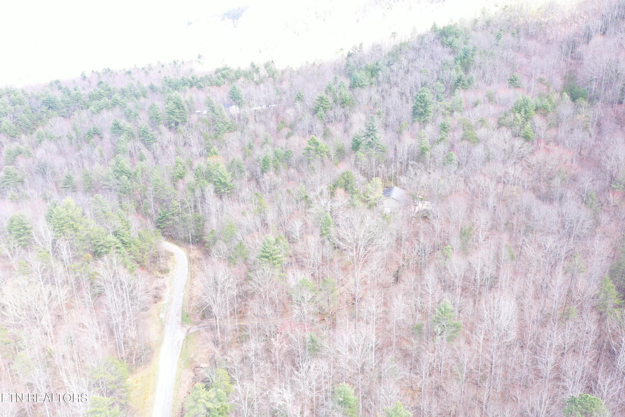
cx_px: 312
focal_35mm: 28
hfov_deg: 65.5
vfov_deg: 46.4
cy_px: 208
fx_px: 486
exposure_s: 1/80
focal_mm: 10.26
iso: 100
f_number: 3.5
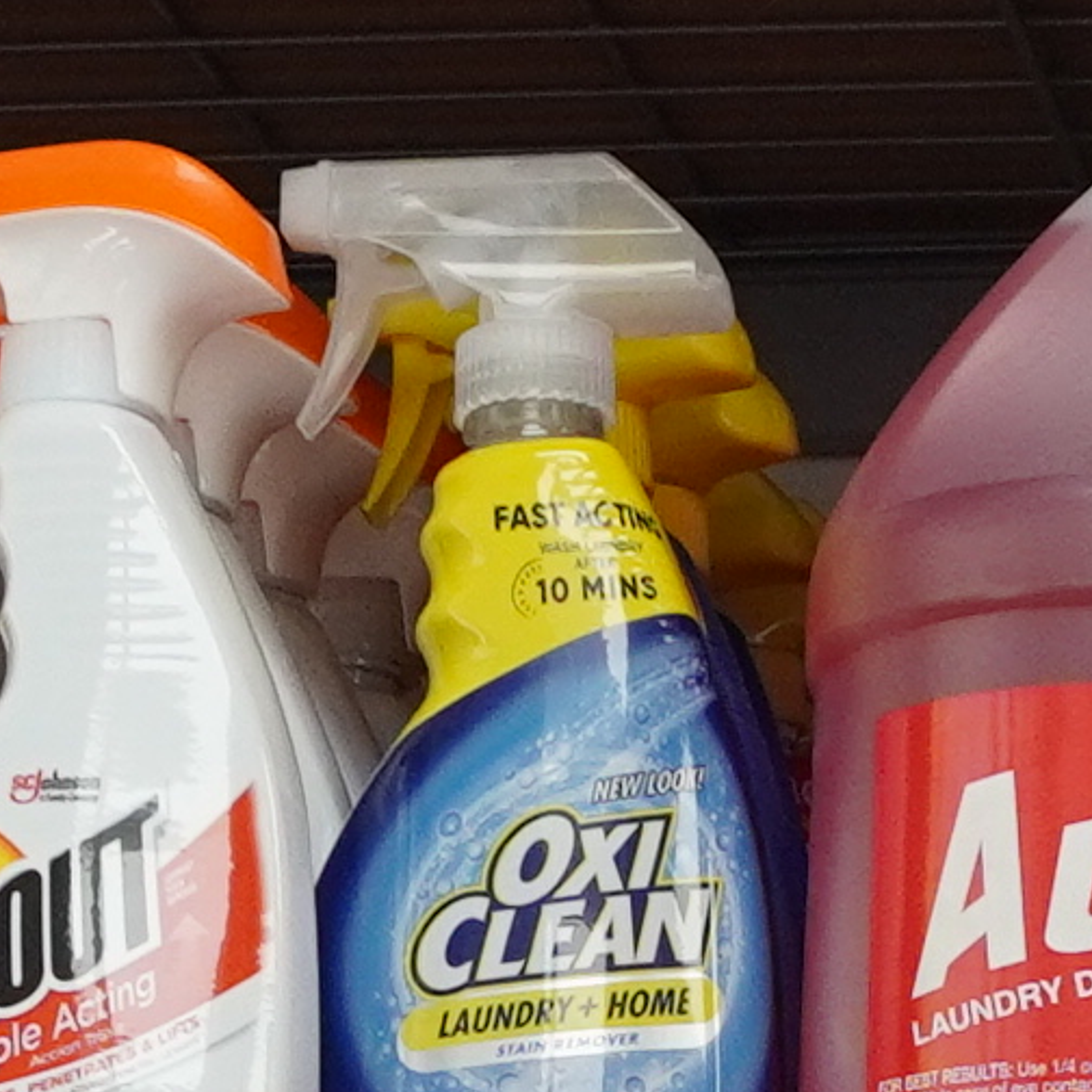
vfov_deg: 7.0
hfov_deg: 7.2
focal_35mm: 243
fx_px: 8673
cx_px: 1231
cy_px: 1954
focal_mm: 16
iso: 500
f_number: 4
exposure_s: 1/160
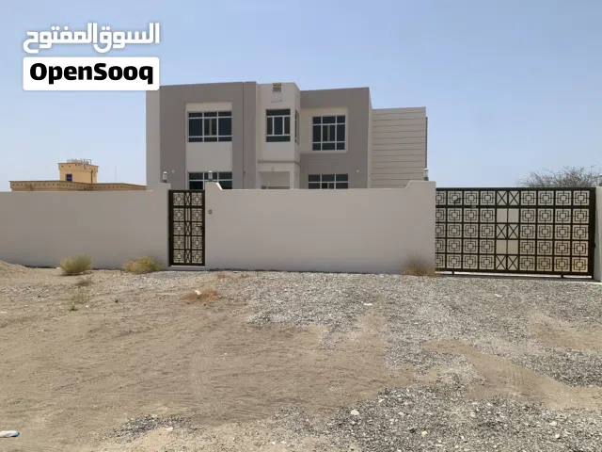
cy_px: 226
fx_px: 452
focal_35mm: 26
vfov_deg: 53.1
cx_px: 301
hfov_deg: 67.3
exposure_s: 1/4098
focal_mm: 4.25
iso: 25
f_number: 1.8
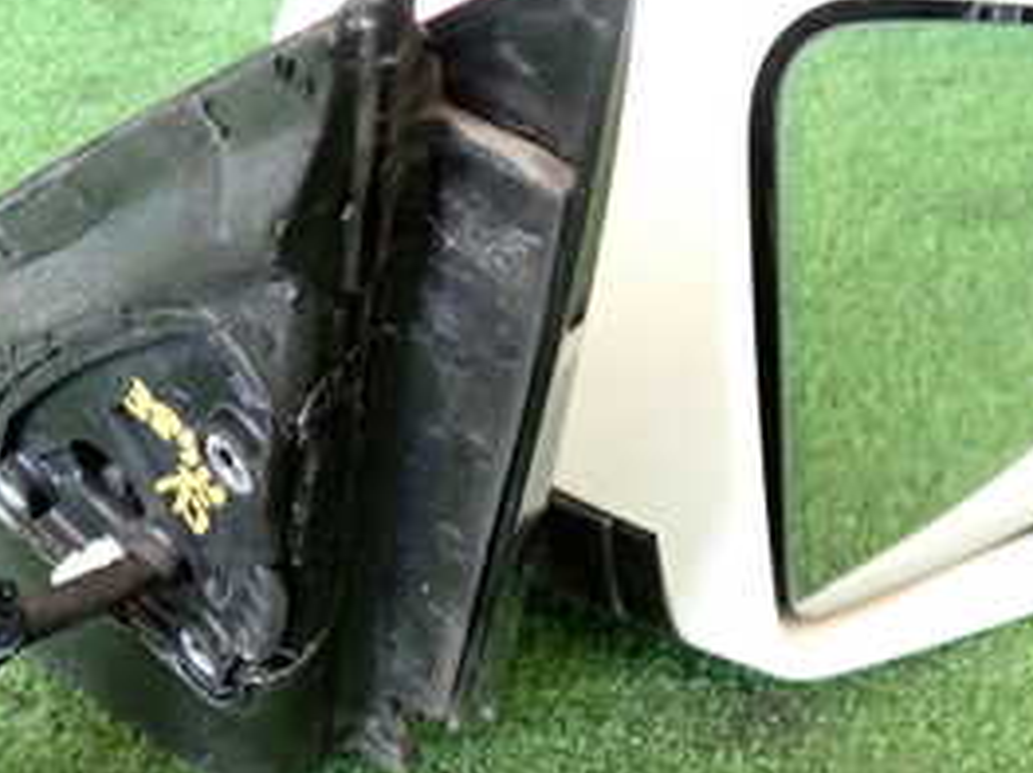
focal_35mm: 57
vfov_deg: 25.6
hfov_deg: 33.8
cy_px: 475
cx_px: 507
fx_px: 1700
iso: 400
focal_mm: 4.5
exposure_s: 1/30
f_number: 2
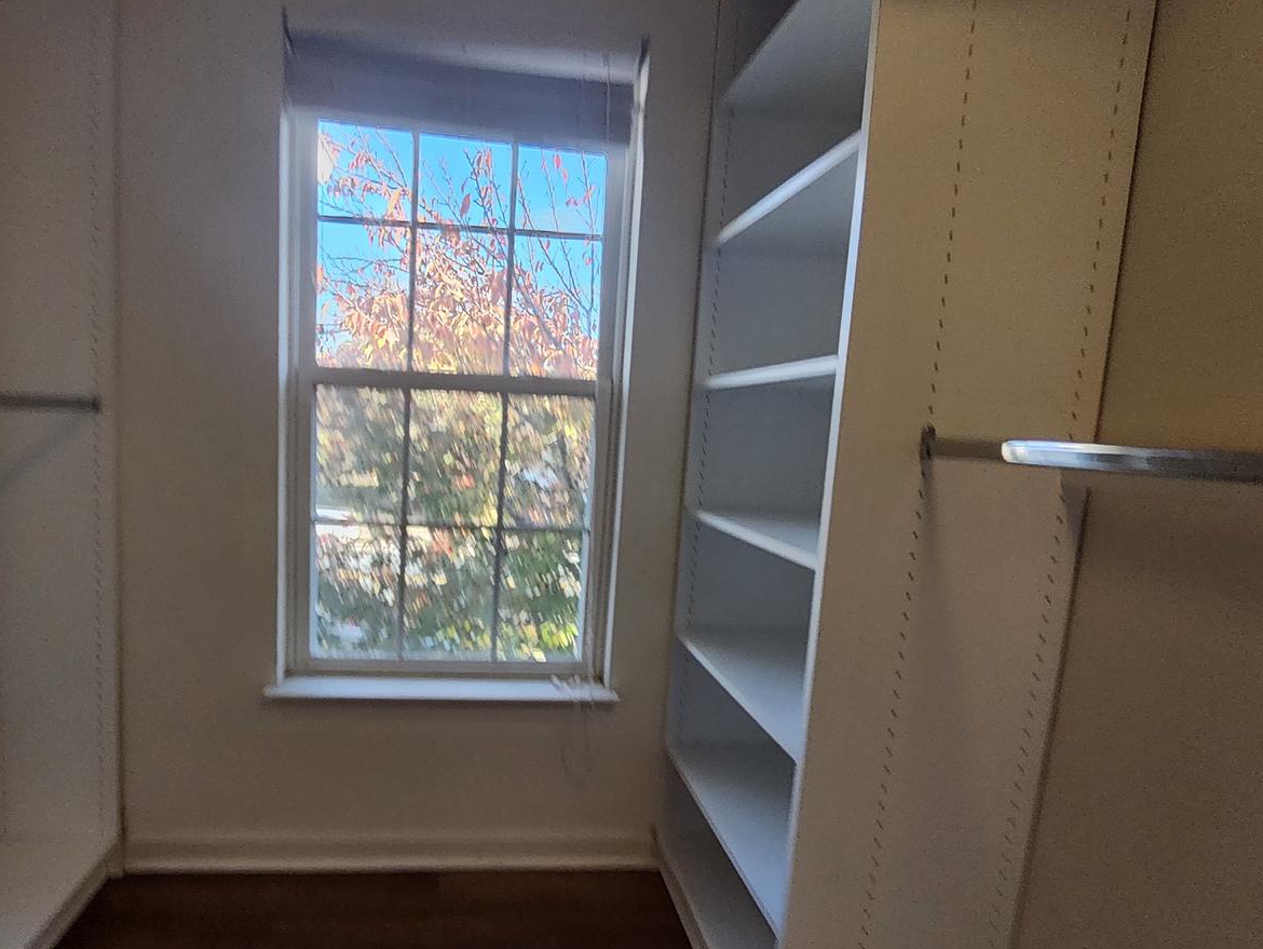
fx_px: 584
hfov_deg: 93.4
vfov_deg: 78.0
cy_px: 511
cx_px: 513
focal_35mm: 16
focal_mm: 1.13
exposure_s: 1/60
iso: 50
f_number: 2.2
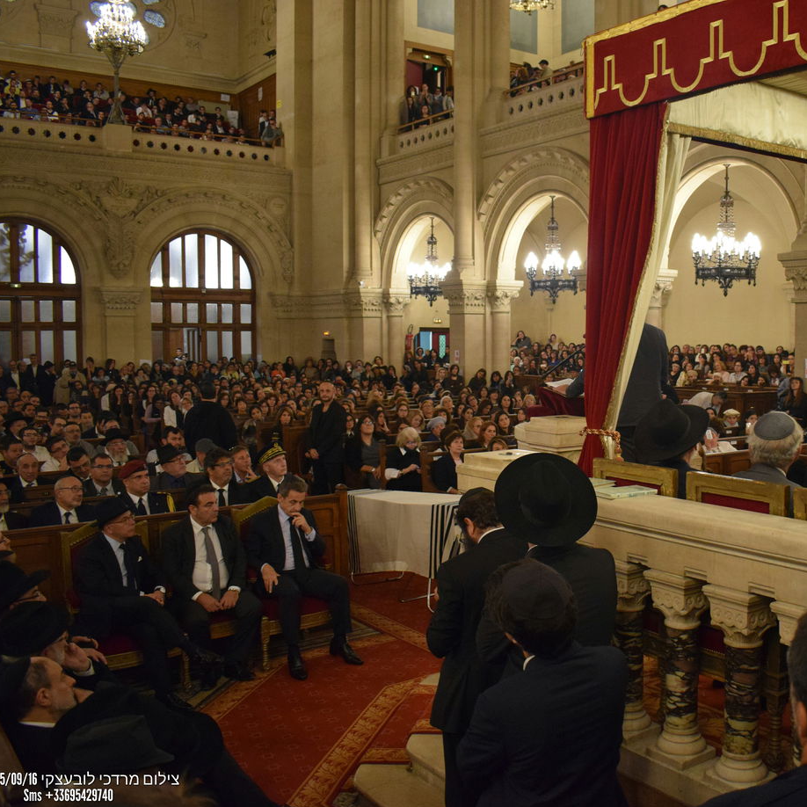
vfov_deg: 47.2
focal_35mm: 35
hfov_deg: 45.7
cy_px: 403
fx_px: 923
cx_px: 597
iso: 2200
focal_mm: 18
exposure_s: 1/60
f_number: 3.5
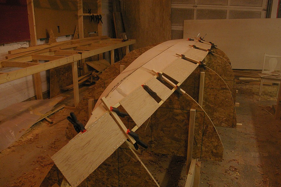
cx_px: 154
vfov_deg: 37.2
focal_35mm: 36
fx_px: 277
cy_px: 101
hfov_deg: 53.6
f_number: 6.7
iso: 1600
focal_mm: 21
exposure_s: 1/20
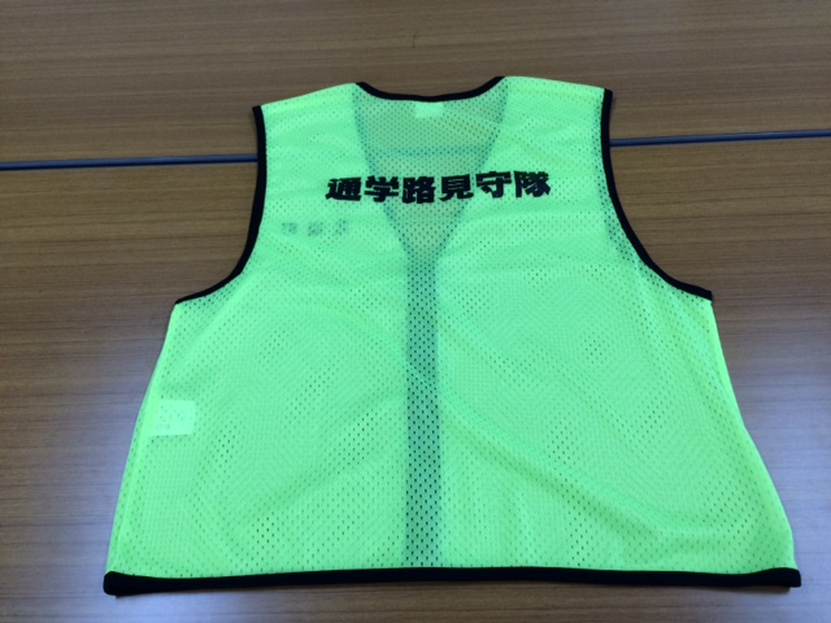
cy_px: 312
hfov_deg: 61.7
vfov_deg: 48.2
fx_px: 696
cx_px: 416
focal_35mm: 29
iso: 40
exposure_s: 1/30
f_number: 2.2
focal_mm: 4.15
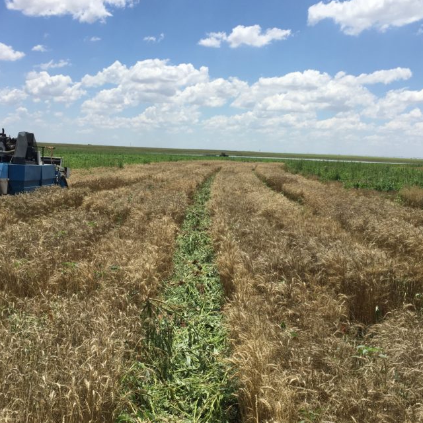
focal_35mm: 41
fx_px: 567
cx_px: 220
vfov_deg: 40.9
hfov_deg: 40.9
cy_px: 220
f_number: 2.2
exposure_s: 1/2825
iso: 32
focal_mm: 4.15
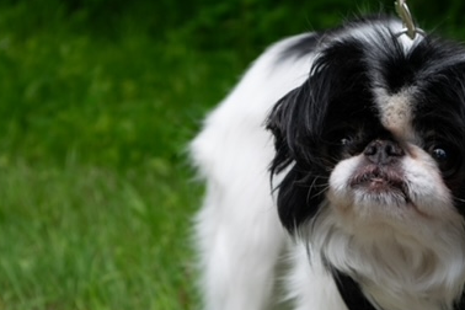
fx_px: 1806
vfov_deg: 9.8
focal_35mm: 140
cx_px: 245
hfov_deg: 14.7
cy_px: 173
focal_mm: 55
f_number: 5.6
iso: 200
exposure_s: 1/500
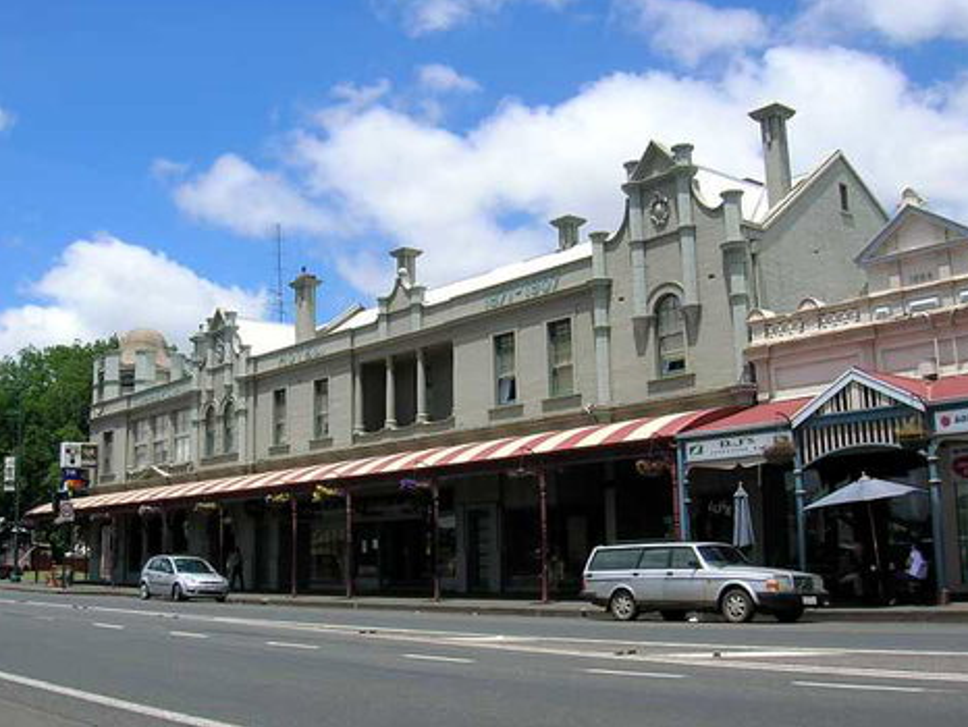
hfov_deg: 52.6
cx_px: 496
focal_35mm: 35
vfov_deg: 40.7
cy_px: 355
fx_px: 979
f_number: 4.9
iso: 50
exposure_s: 1/524
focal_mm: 5.7
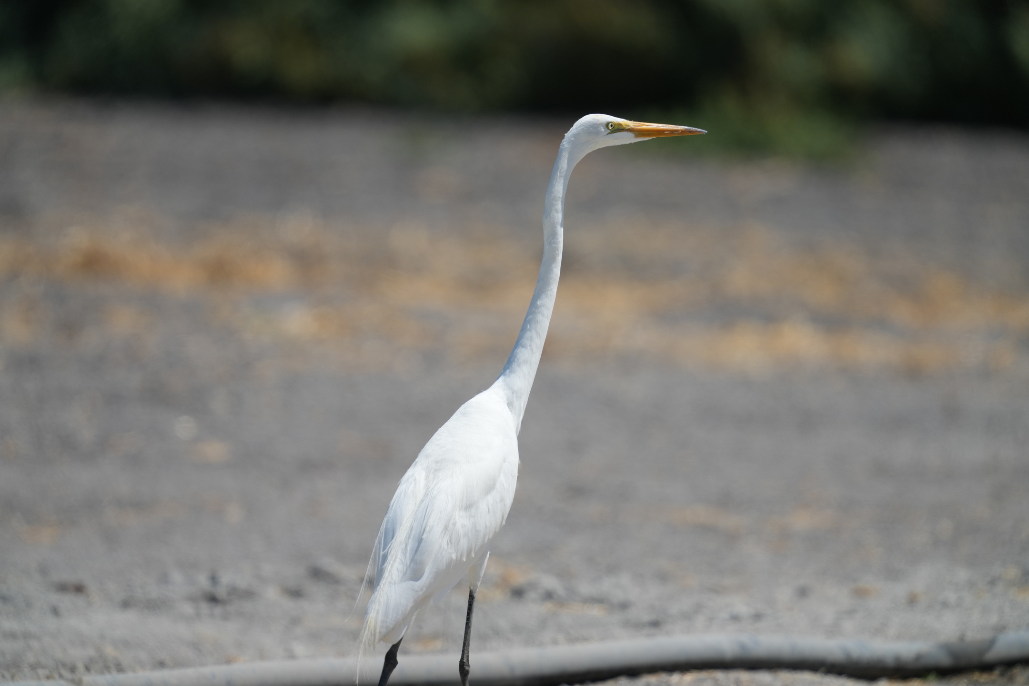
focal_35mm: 600
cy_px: 343
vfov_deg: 2.3
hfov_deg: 3.4
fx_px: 17149
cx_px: 514
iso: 400
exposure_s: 1/2000
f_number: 5.6
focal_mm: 600
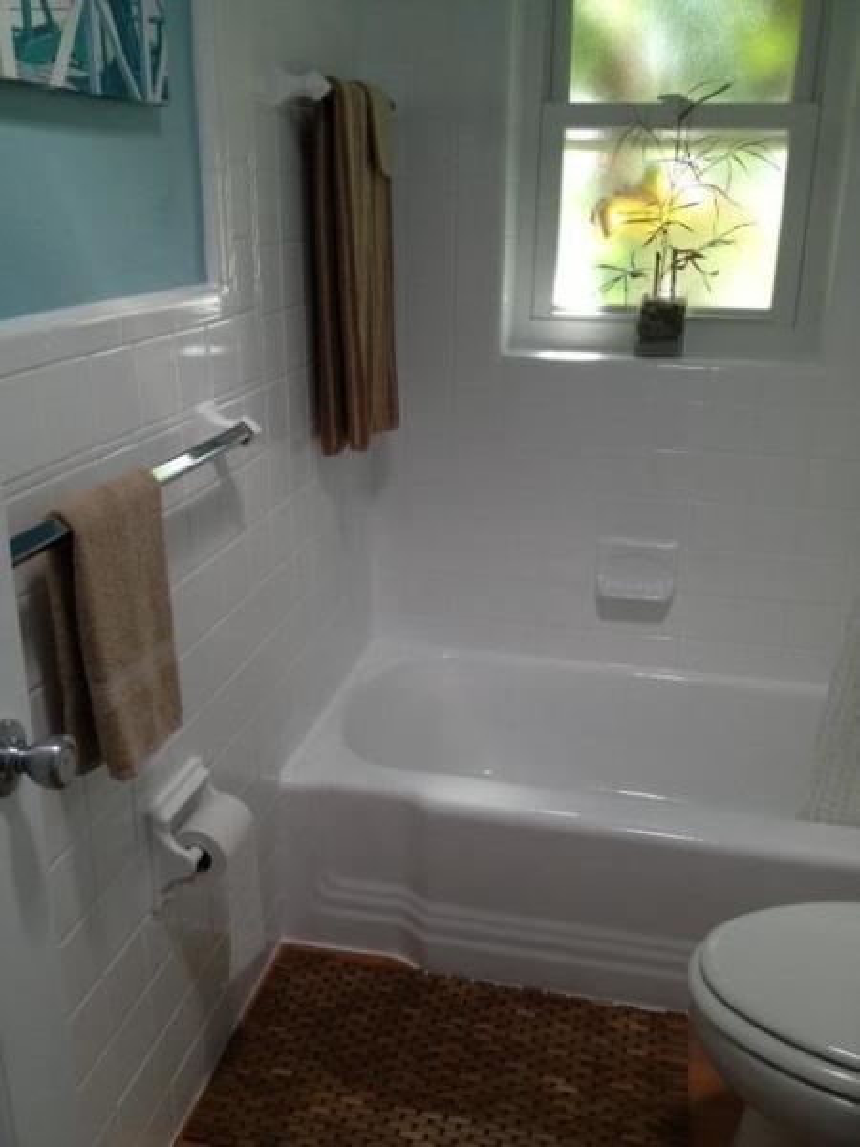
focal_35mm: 35
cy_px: 574
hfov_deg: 40.7
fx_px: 1159
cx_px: 430
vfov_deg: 52.6
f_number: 2.4
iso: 100
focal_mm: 4.28
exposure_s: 1/120
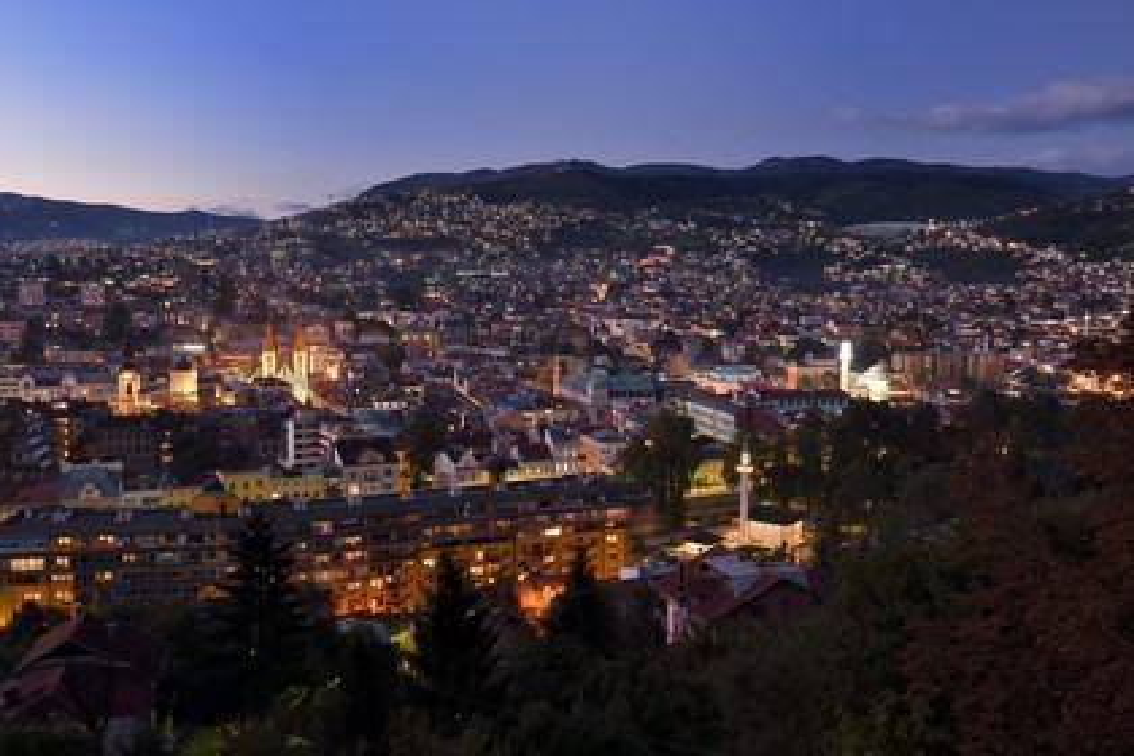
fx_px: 1071
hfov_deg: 55.8
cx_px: 567
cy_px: 378
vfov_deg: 38.9
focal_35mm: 34
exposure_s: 4
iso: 200
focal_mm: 34
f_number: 7.1
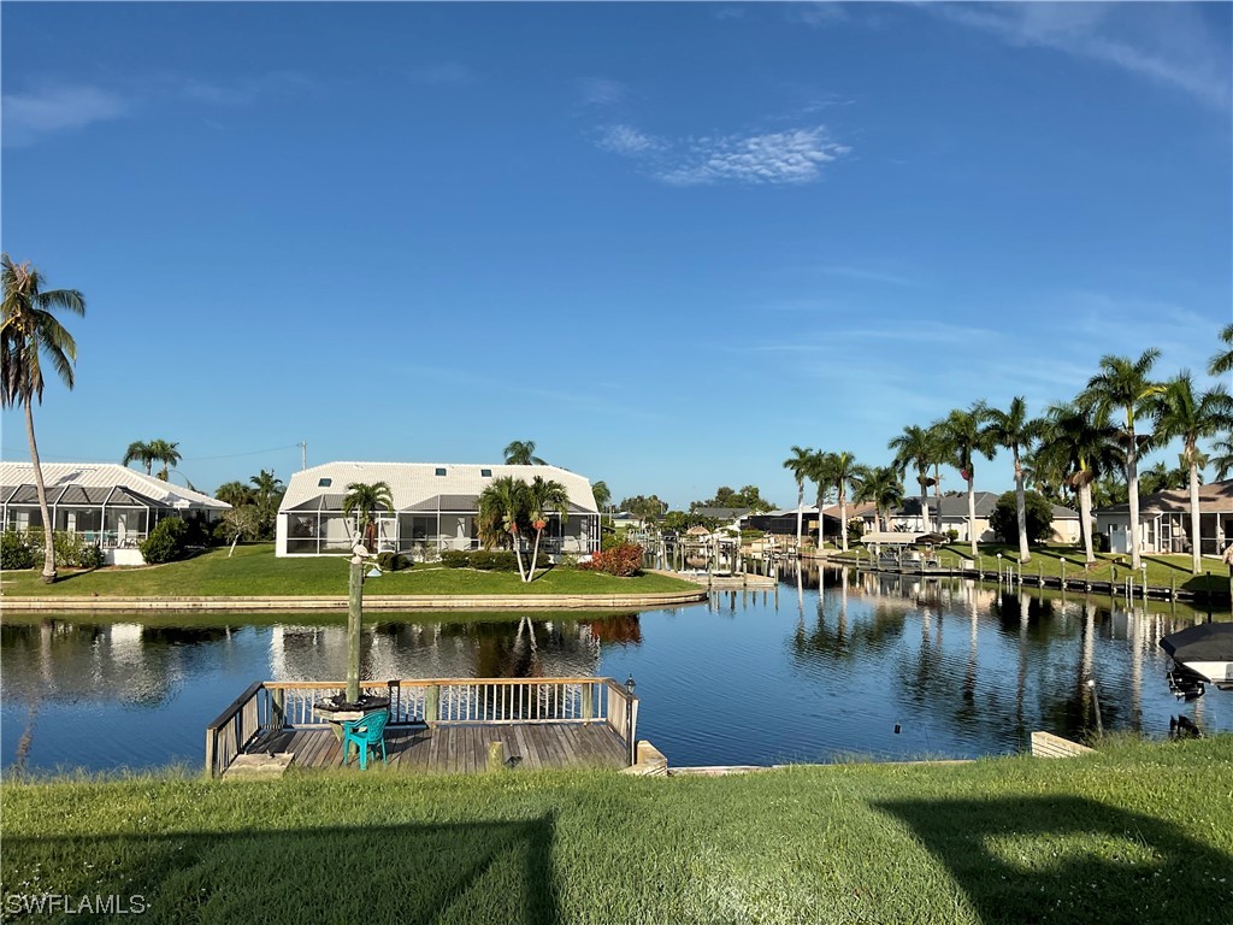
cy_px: 462
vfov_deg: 48.2
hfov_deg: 61.7
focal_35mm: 29
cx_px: 616
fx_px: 1033
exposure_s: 1/2667
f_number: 1.8
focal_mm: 3
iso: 16
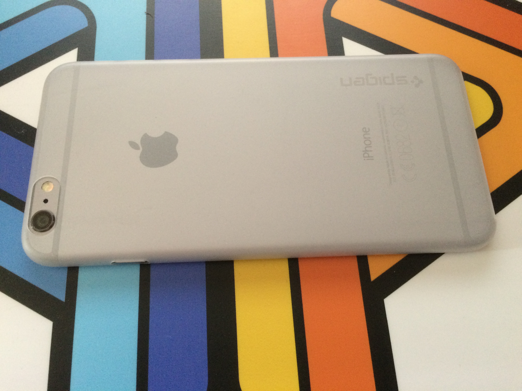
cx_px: 261
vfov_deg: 48.2
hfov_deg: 61.7
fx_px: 437
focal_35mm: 29
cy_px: 196
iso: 320
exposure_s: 1/17
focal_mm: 4.15
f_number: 2.2
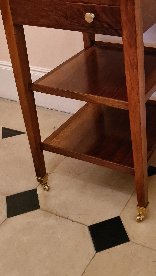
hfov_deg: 23.0
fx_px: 375
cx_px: 138
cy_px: 58
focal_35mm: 51
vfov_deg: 39.1
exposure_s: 1/50
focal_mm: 5.4
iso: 640
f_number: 1.8
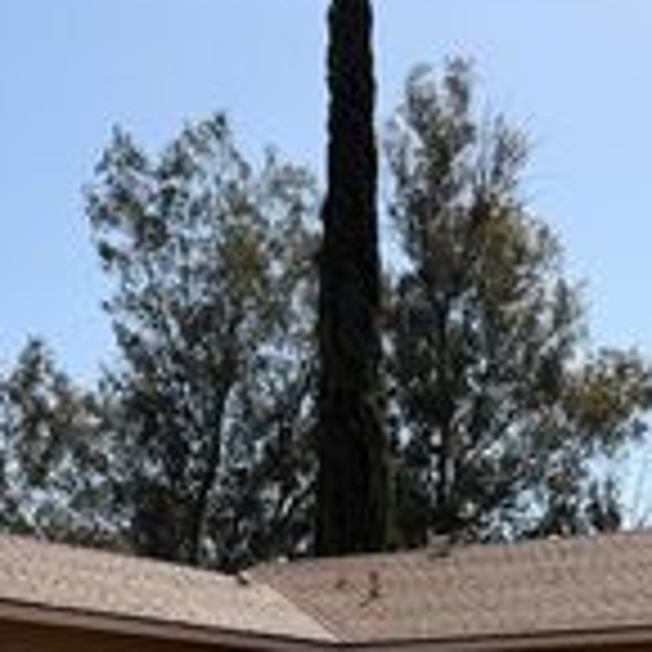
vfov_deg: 21.7
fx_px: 1556
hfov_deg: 23.6
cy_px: 812
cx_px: 436
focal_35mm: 73
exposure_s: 1/5319
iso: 80
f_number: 1.78
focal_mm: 6.76
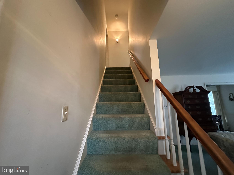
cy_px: 88
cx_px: 117
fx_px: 95
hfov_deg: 102.1
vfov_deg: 85.7
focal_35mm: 14
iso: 1000
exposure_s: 1/40
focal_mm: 2.22
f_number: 2.2
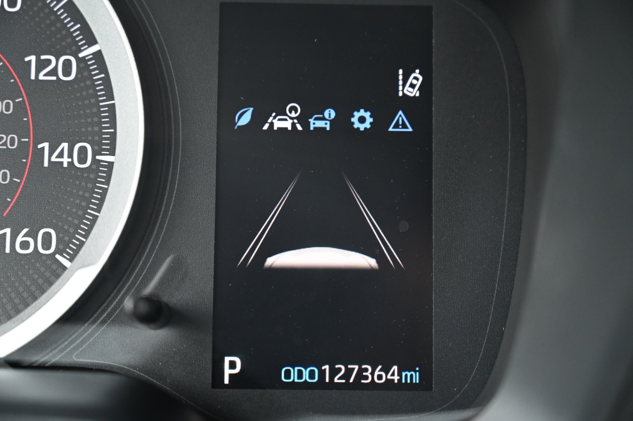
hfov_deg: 28.9
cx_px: 316
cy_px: 210
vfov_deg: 19.4
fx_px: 1230
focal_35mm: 70
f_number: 4
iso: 3200
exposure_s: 1/125
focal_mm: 70
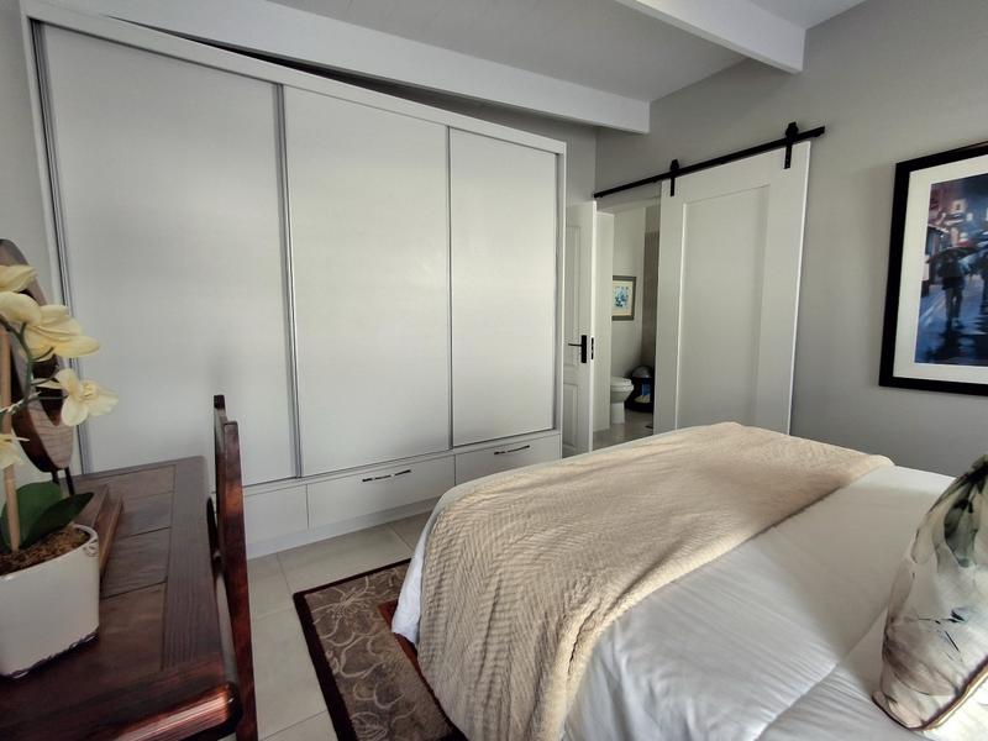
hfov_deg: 94.5
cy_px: 370
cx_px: 494
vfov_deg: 78.1
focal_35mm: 16
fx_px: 457
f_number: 2.2
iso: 40
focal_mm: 1.64
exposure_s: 1/60.2
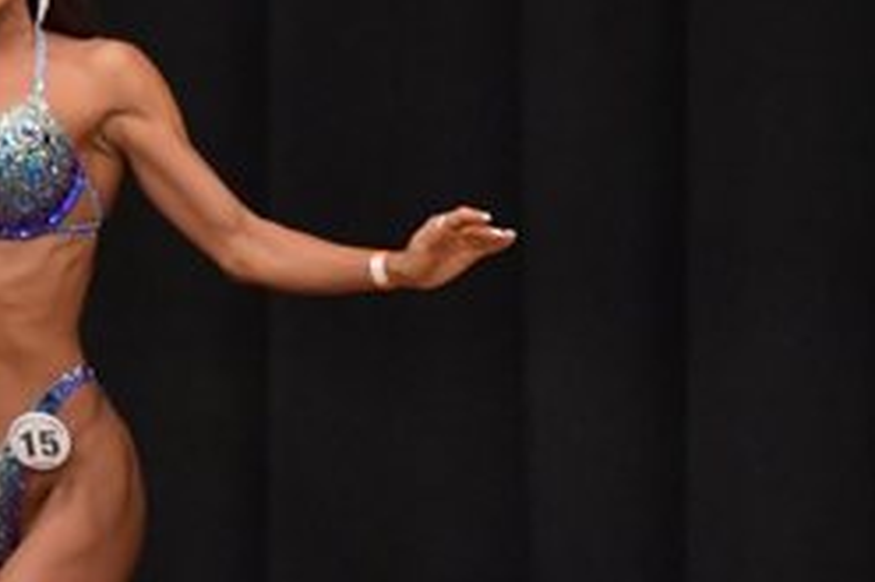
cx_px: 5
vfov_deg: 1.8
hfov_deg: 2.8
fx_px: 18216
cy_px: 536
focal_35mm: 750
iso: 6400
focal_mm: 160
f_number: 5.6
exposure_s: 1/400
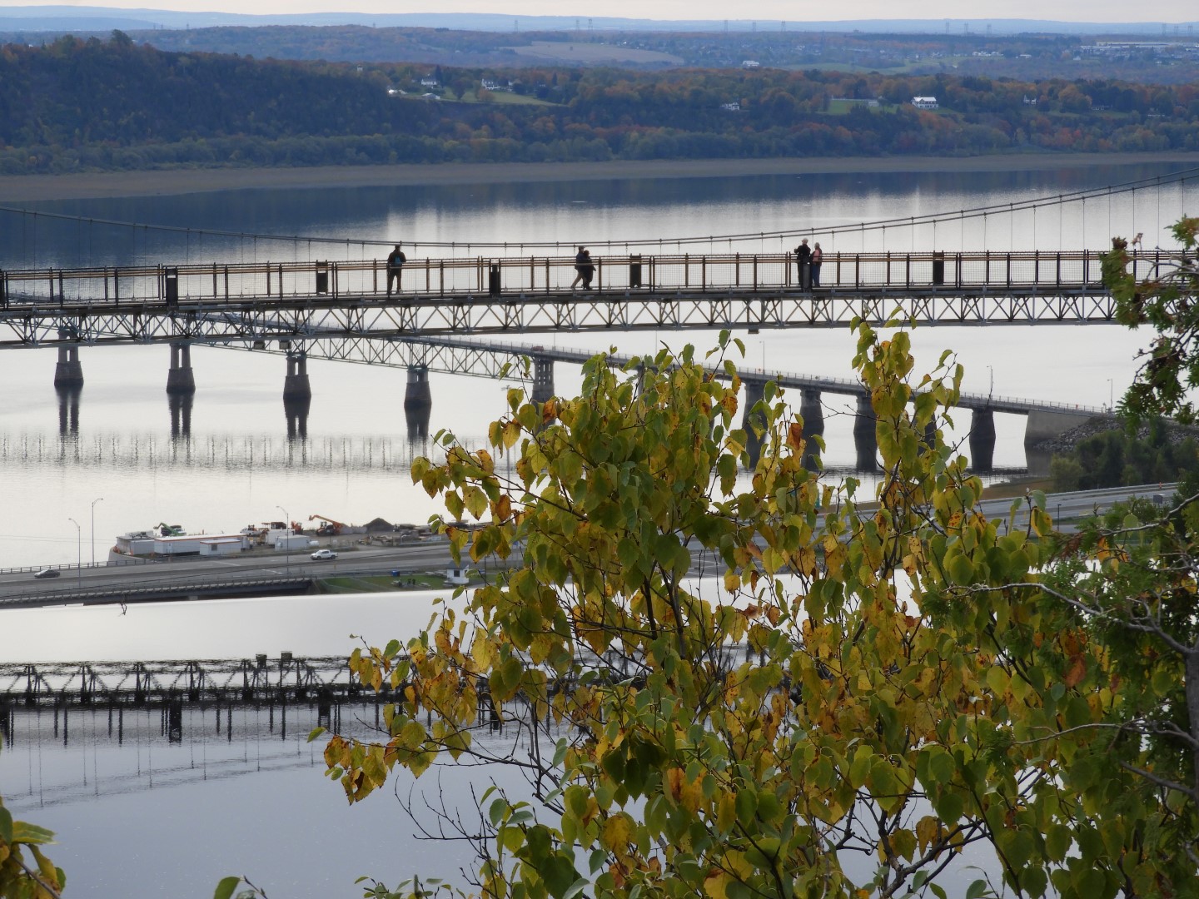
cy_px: 450
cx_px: 600
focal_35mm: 135
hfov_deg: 14.6
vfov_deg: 11.0
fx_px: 4676
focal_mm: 24.2
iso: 100
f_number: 5
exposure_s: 1/500
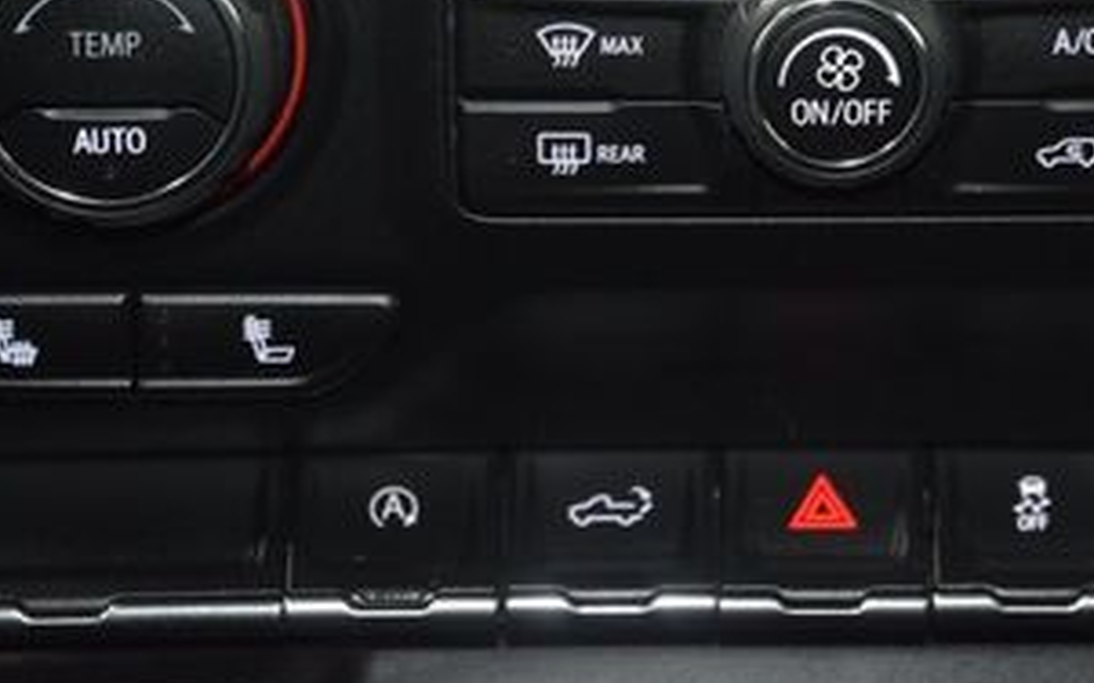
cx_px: 836
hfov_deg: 13.4
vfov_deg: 8.3
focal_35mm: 156
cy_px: -64
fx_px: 4650
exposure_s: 1/25
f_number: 4.5
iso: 1100
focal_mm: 48
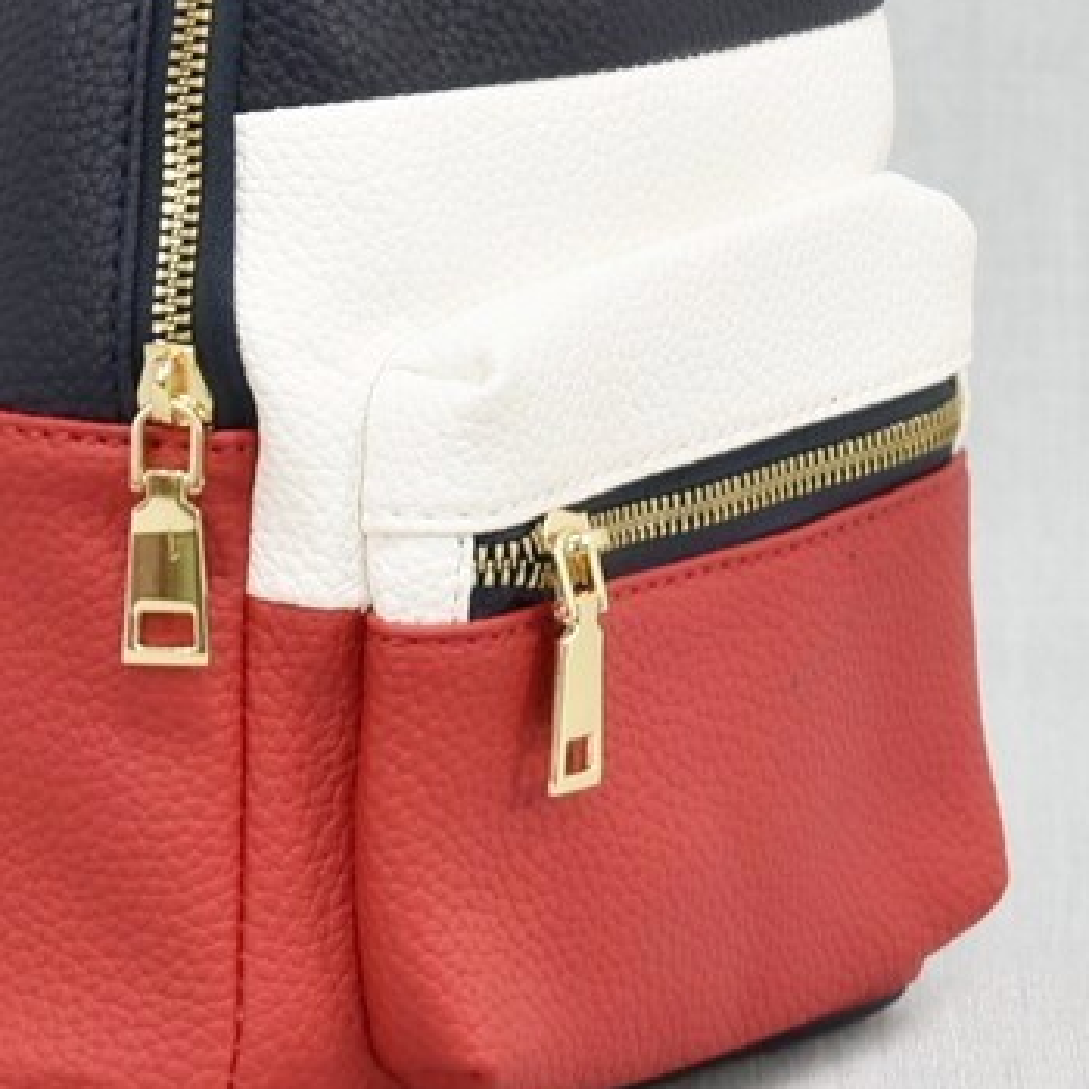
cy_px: 115
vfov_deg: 6.8
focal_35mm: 257
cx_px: 292
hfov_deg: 6.8
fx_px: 9131
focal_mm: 55
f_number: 5.6
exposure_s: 1/10
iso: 100
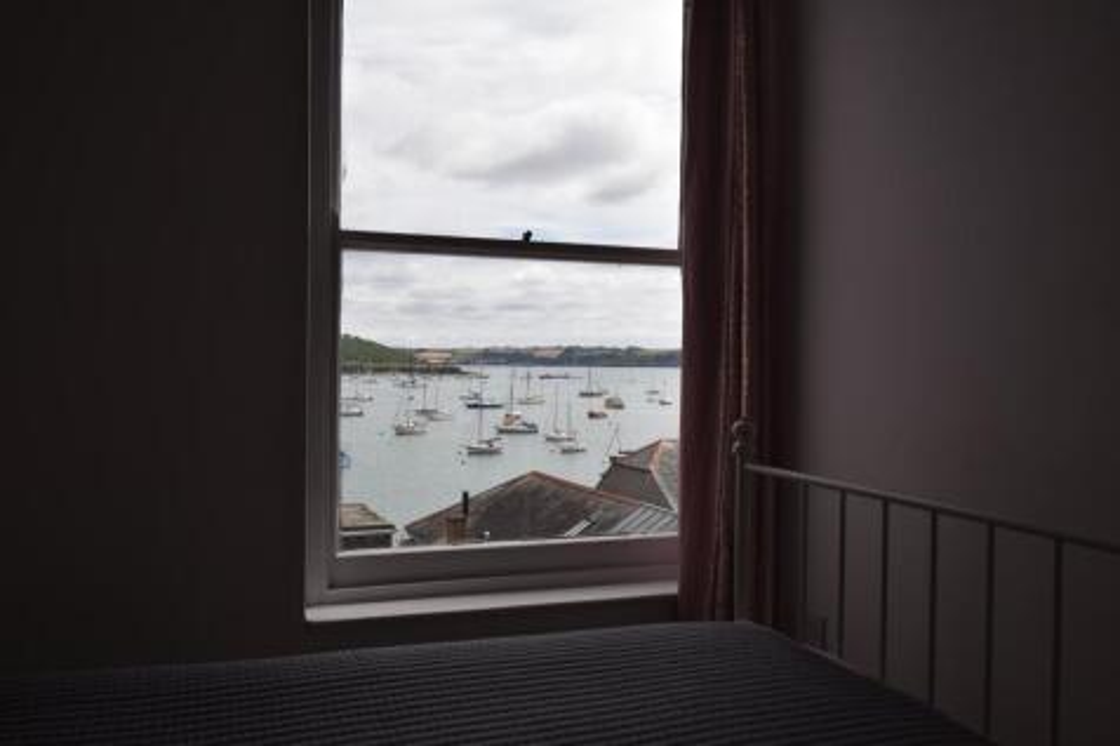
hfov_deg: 61.9
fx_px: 933
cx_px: 560
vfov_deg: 43.6
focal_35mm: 30
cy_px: 373
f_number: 6.3
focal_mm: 20
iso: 100
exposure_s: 1/500
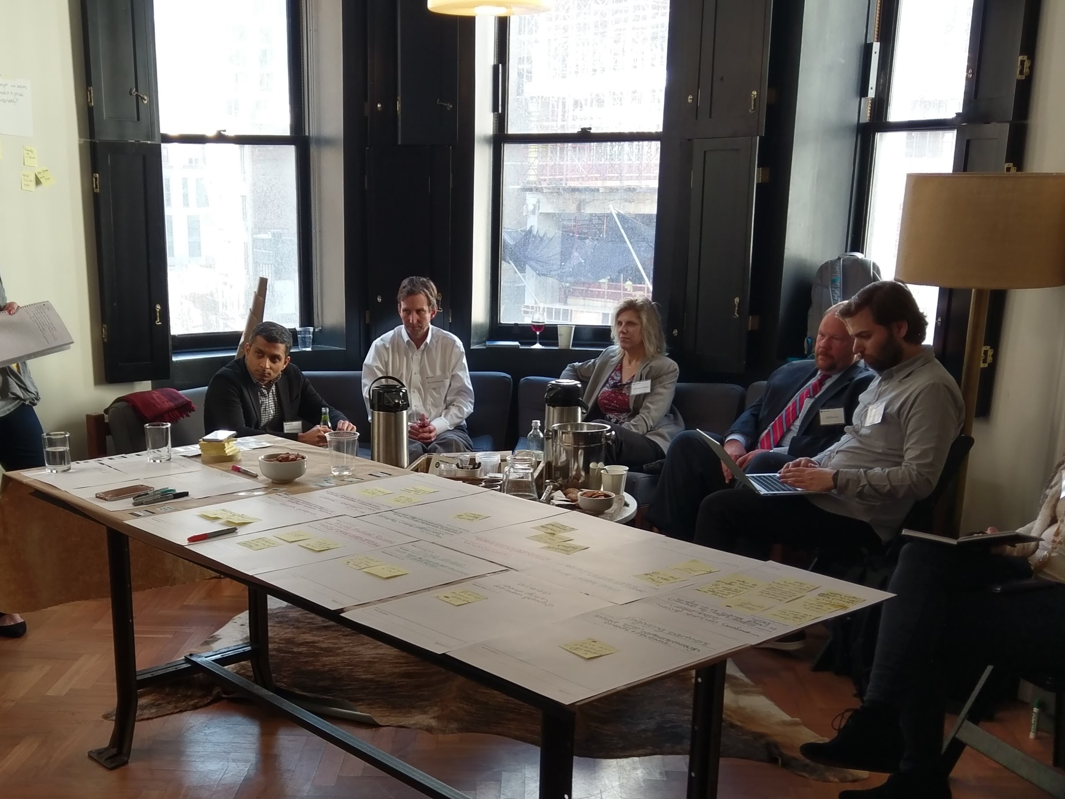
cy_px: 534
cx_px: 356
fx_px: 1323
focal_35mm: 43
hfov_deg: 43.3
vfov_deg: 33.3
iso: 125
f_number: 1.8
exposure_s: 1/40
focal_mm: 4.58
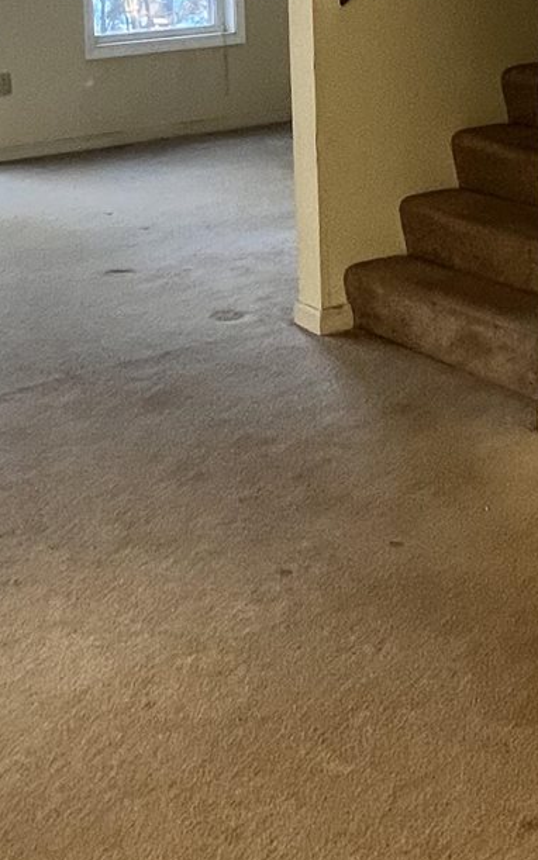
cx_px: 261
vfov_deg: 35.9
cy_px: 46
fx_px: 1220
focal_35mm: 52
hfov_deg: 24.9
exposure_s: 1/60
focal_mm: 1.57
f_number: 1.8
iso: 200
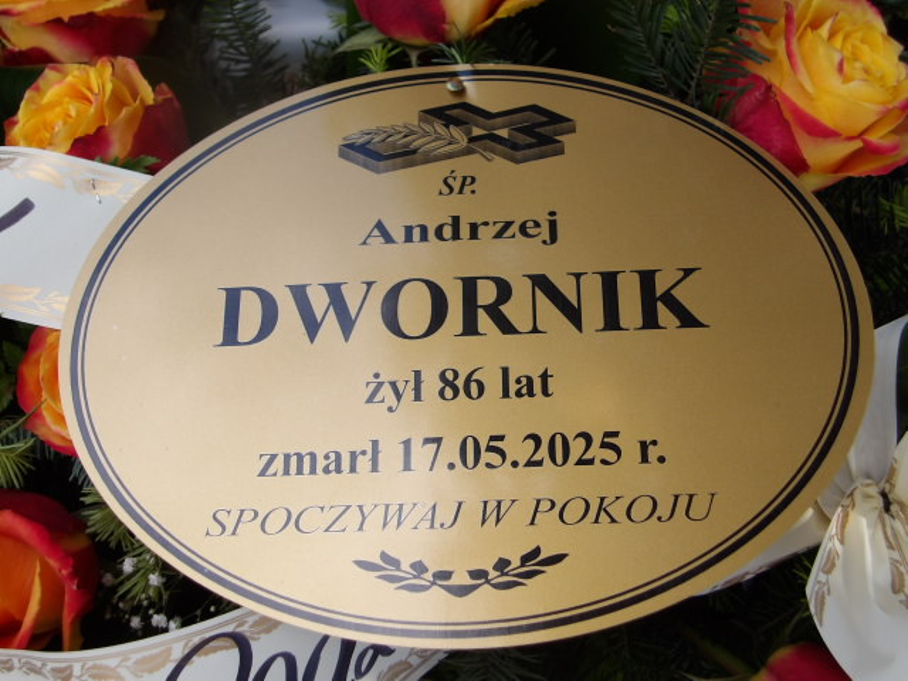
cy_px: 340
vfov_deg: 34.3
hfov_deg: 44.8
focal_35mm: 42
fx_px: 1102
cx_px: 454
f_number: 3.7
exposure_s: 1/268
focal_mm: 7.6
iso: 100
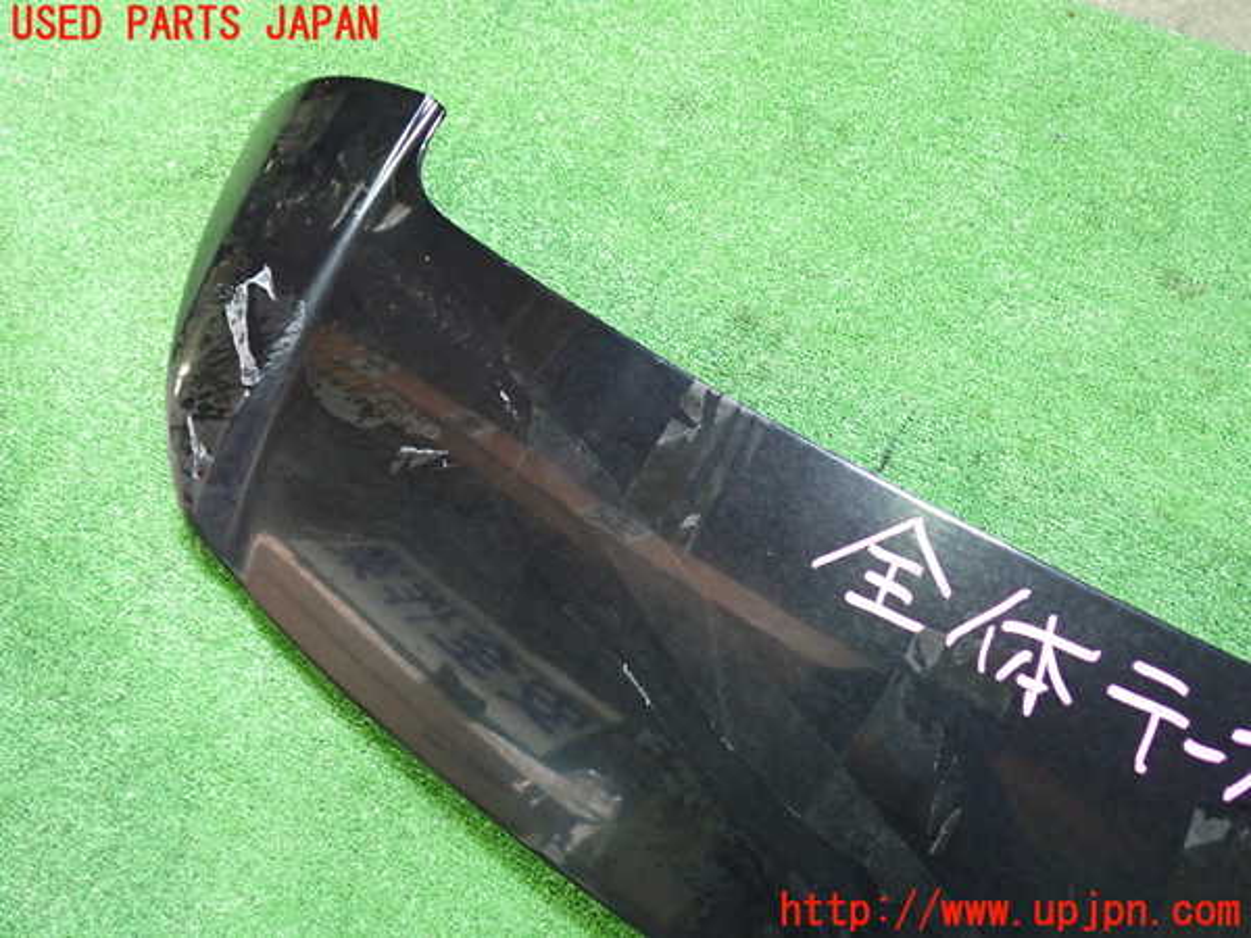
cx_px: 626
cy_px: 469
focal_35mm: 30
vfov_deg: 46.8
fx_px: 1084
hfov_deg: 60.0
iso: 640
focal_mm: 5.4
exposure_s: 1/30
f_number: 2.3
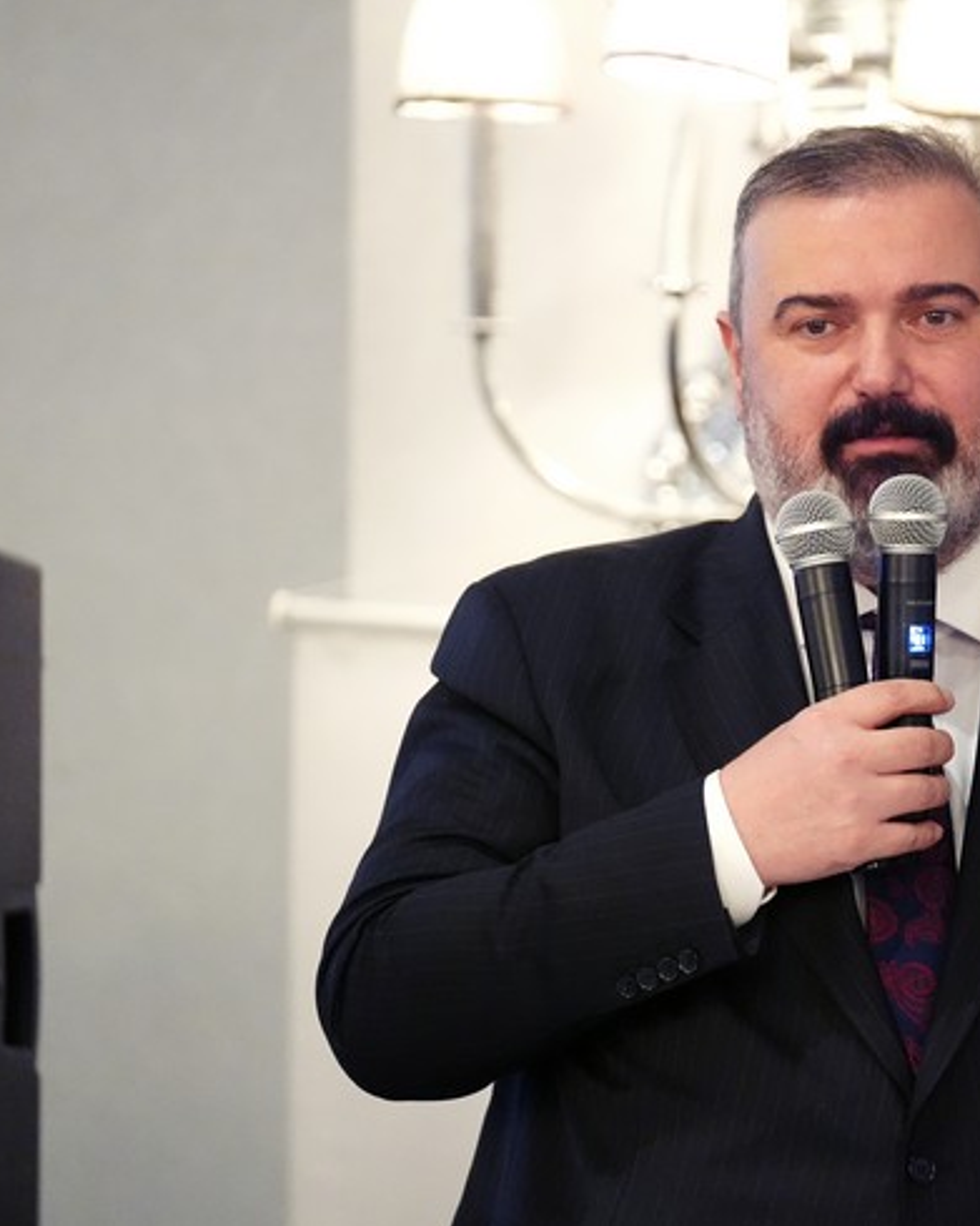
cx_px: 902
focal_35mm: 213
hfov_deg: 7.2
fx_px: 7725
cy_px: 616
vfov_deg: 9.1
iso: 8000
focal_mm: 150
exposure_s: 1/125
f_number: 2.8
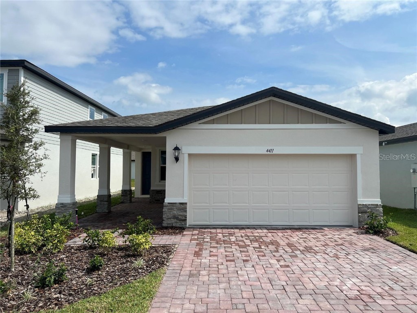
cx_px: 208
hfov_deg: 67.3
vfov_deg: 53.1
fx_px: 313
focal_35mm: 26
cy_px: 156
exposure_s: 1/7463
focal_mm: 5.7
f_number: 1.5
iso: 50
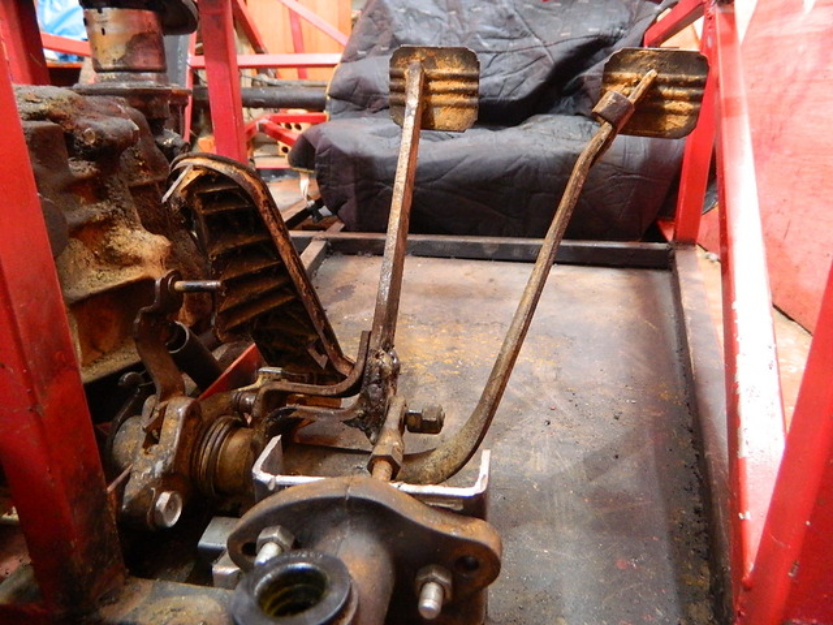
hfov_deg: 69.4
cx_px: 416
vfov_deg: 54.9
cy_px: 312
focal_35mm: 25
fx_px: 602
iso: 400
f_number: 3.1
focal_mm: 4.5
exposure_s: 1/1.3
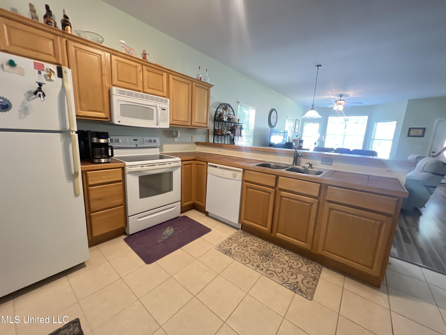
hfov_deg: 106.2
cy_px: 168
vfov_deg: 89.9
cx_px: 223
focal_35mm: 13
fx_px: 167
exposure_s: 1/60
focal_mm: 1.57
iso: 640
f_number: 1.8
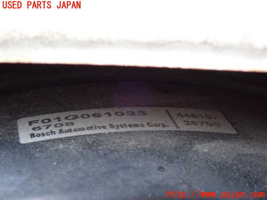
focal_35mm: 94
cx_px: 134
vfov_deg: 15.7
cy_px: 100
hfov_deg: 20.9
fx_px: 725
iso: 400
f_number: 4.7
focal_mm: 16.79
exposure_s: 1/100
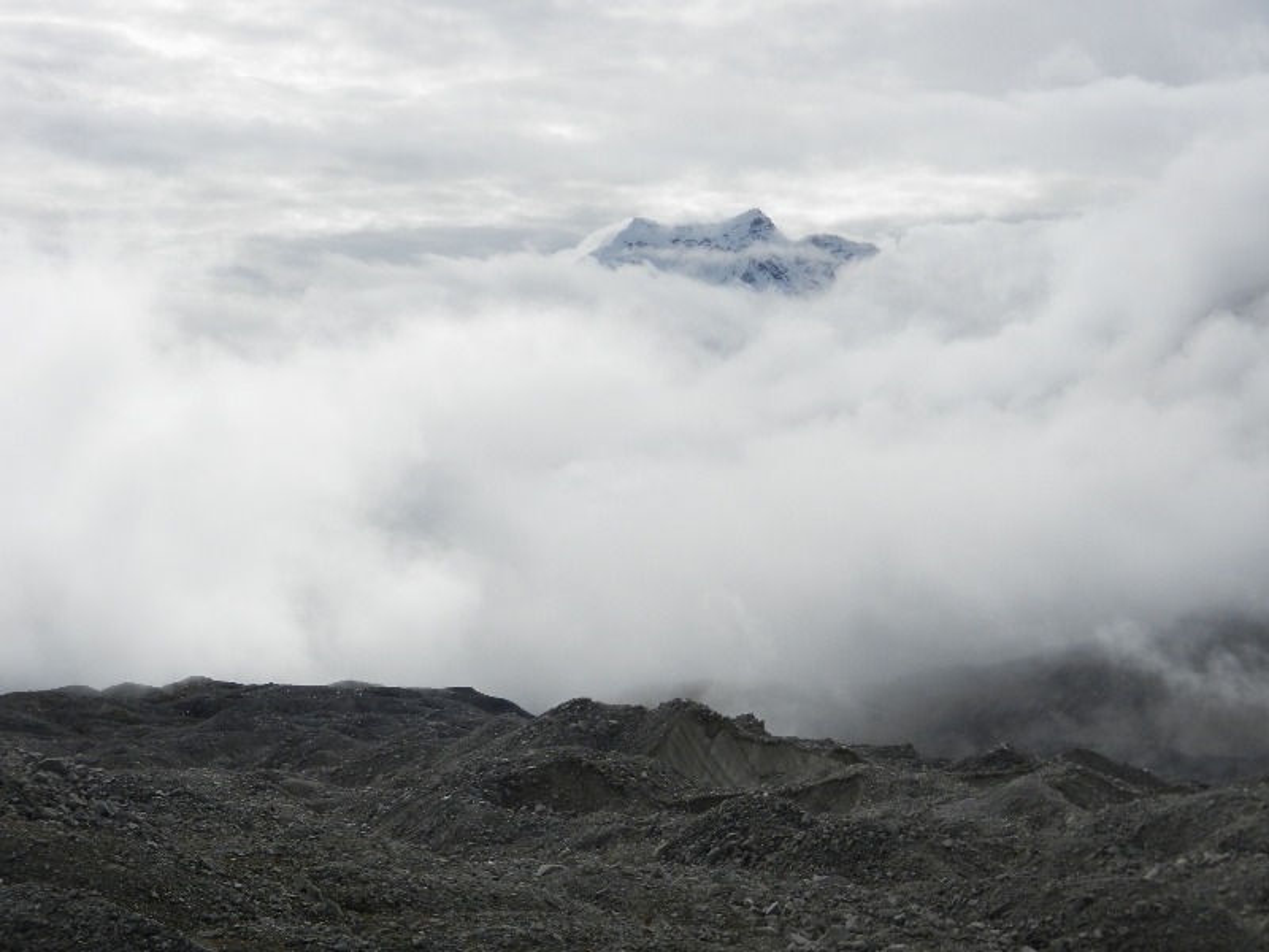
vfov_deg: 21.6
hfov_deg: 28.6
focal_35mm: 68
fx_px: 2493
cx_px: 634
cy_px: 476
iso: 160
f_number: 9.2
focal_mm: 12.3
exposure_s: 1/800
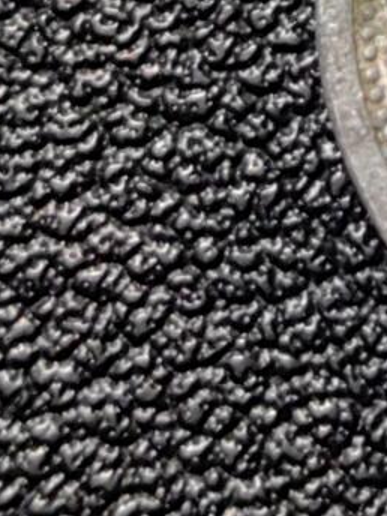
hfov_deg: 5.9
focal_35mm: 246
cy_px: -438
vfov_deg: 7.8
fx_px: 3667
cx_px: 734
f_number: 2
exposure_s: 1/100
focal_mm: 5.75
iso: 80
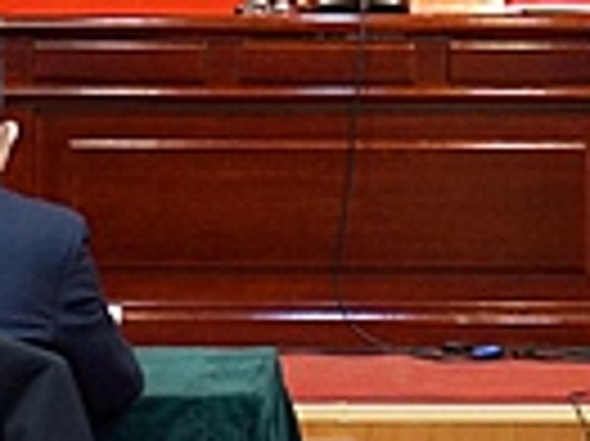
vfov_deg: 5.6
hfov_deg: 7.5
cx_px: 257
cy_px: -155
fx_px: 4513
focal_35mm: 265
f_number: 4
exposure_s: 1/160
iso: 1250
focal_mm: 60
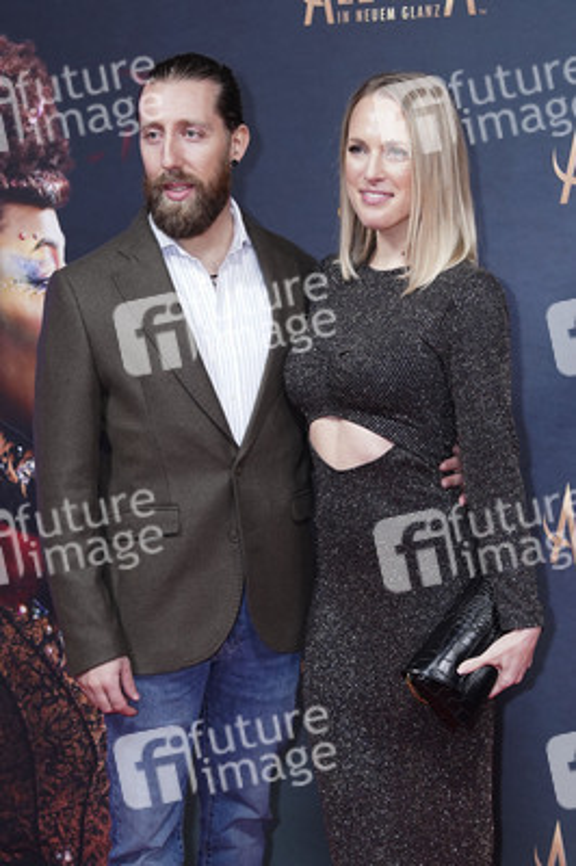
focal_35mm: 47
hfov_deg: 28.6
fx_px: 1130
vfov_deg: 41.9
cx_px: 288
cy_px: 433
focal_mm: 47
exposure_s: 1/200
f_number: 4.5
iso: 2500
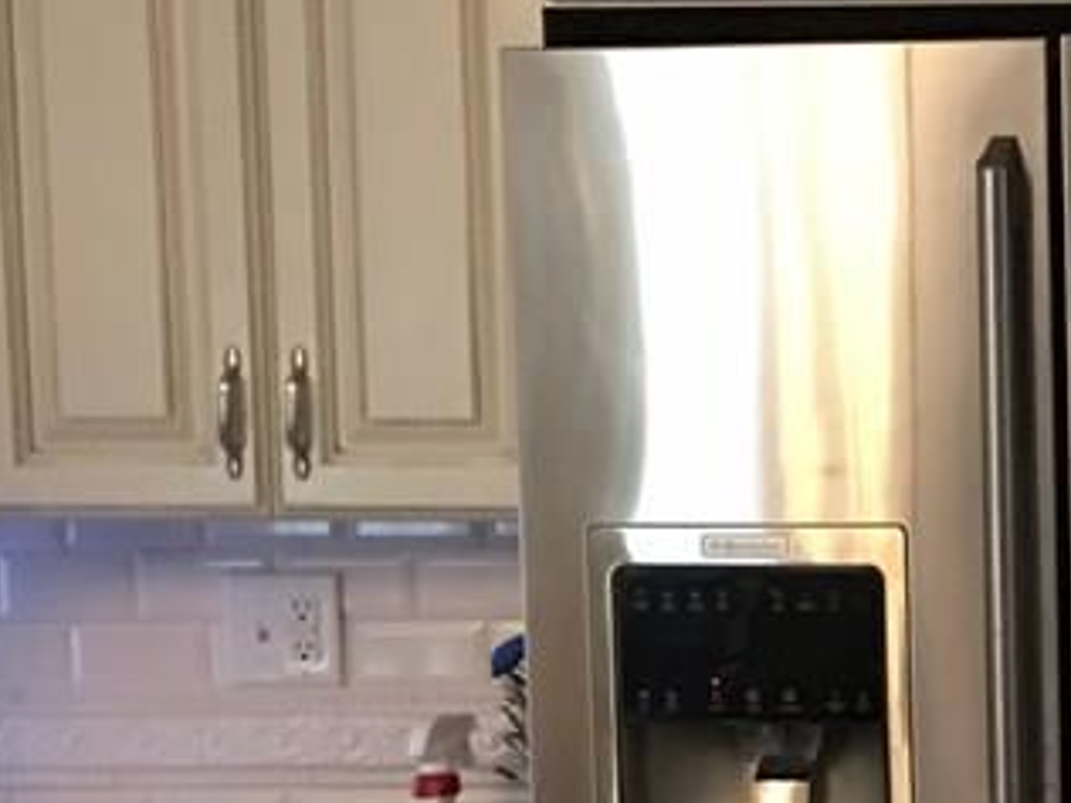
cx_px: 1251
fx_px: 2908
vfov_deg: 15.6
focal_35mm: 94
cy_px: 647
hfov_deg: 19.7
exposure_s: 1/4
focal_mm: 4.15
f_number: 2.2
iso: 100
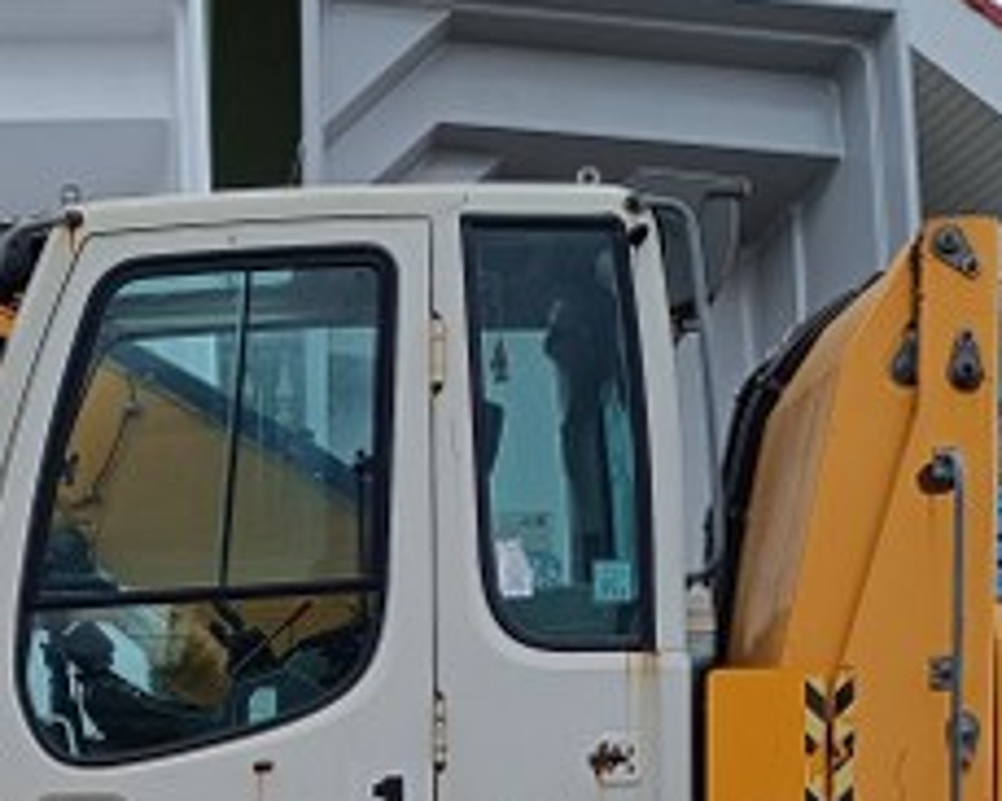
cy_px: 1024
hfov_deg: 22.9
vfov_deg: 17.6
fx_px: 2431
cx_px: 175
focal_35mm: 82
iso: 51
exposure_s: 1/141
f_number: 1.88
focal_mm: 5.59
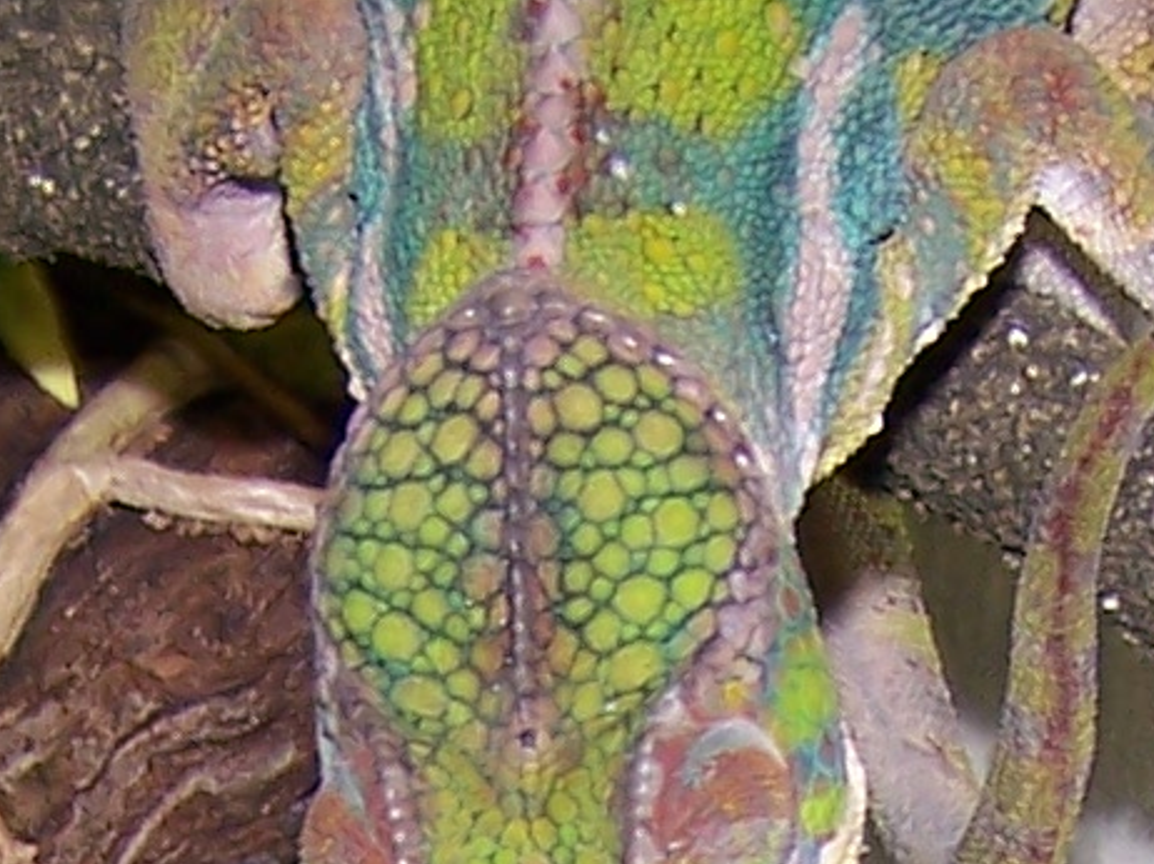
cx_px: 809
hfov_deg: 9.3
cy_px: 2322
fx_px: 7064
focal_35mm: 212
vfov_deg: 6.5
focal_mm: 6.3
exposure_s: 1/60
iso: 80
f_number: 2.8
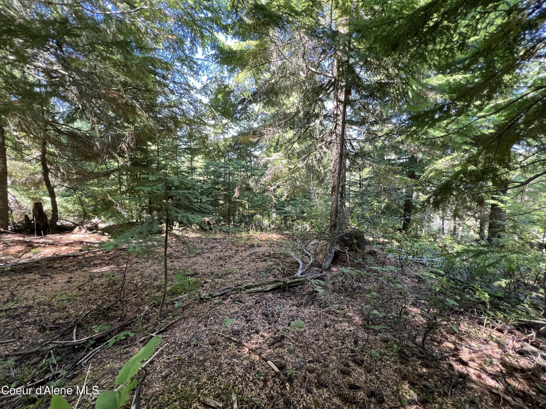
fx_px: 205
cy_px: 204
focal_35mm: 13
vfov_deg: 89.9
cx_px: 273
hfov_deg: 106.2
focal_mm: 1.57
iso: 160
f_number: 1.8
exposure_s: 1/99
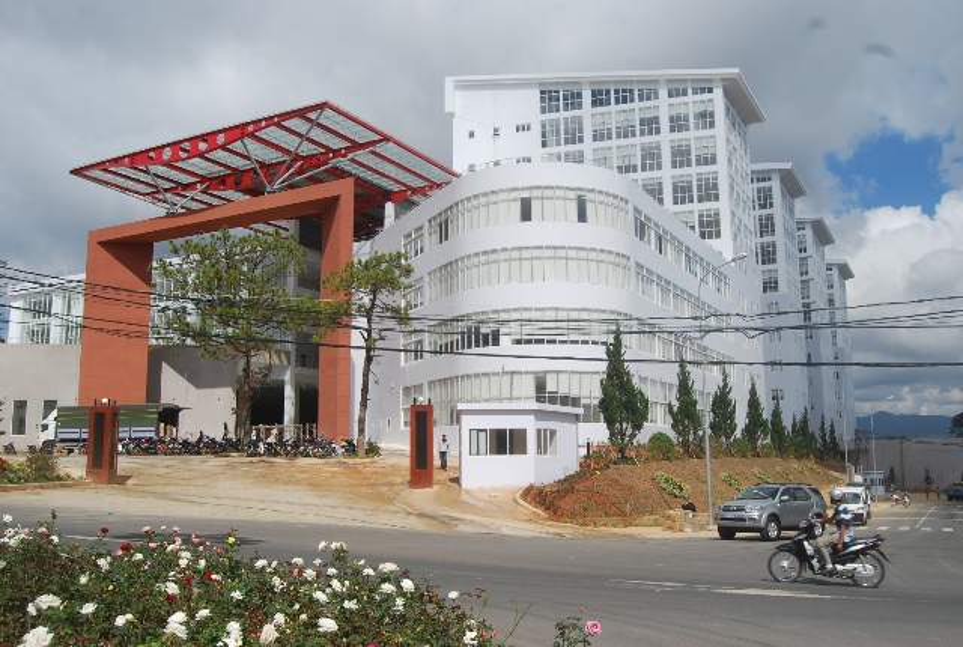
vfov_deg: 40.2
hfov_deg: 57.1
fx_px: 885
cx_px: 482
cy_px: 324
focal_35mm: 33
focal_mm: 22
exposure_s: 1/320
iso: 100
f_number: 9
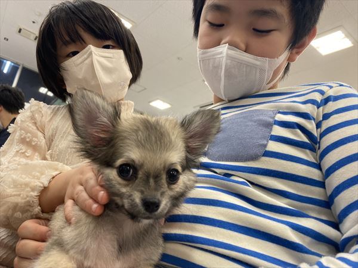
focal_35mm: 26
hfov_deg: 67.3
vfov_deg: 53.1
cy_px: 134
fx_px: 269
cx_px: 179
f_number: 1.8
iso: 125
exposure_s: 1/120
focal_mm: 4.25
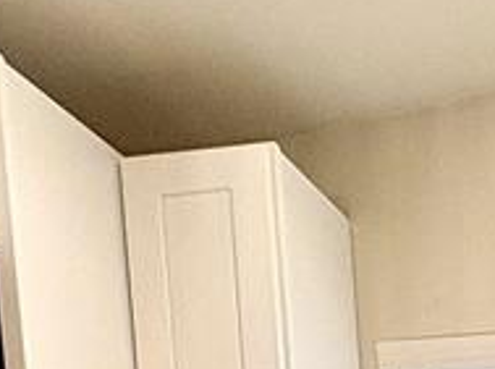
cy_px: 843
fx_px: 1085
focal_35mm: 76
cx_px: 757
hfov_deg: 21.3
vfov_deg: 14.3
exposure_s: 1/120
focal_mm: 2.22
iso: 100
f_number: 2.2
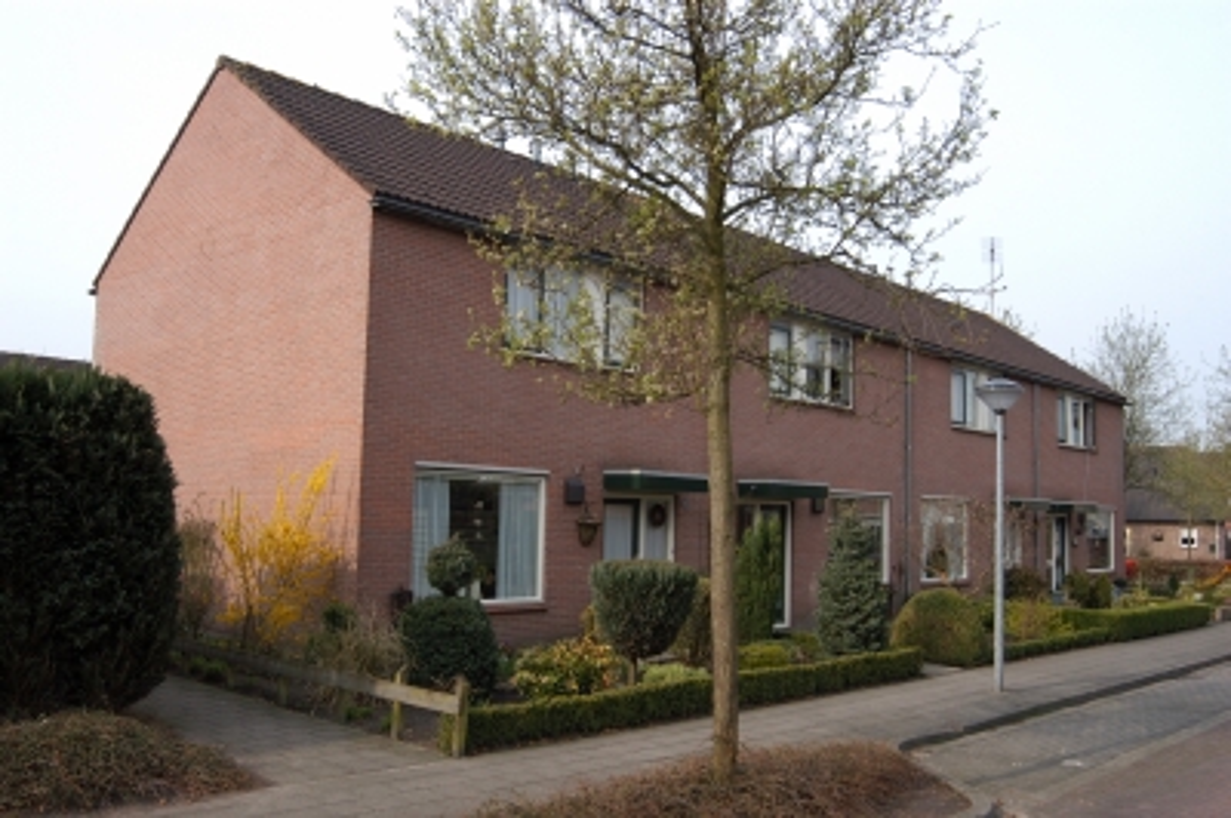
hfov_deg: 59.5
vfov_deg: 41.6
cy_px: 409
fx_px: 1076
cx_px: 616
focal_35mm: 32
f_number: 8
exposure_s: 1/250
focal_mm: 21
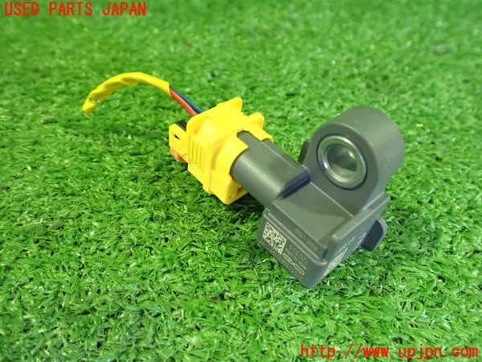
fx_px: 418
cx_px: 241
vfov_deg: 46.8
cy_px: 181
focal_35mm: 30
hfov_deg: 60.0
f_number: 2.3
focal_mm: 5.4
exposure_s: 1/30
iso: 1250
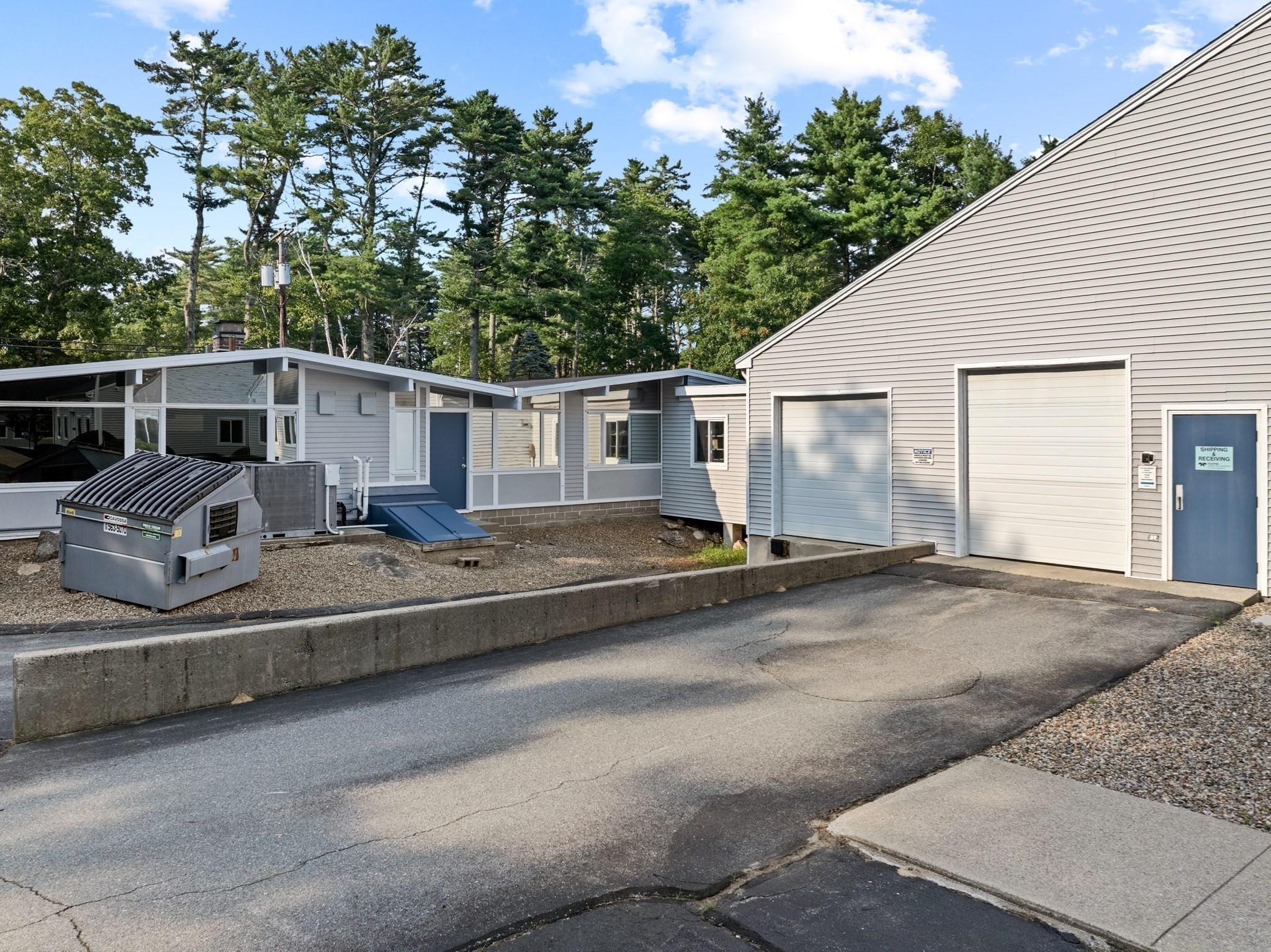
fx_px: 881
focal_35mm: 24
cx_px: 636
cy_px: 476
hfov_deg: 71.6
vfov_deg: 56.8
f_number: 2.8
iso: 130
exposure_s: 1/2000
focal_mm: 12.29
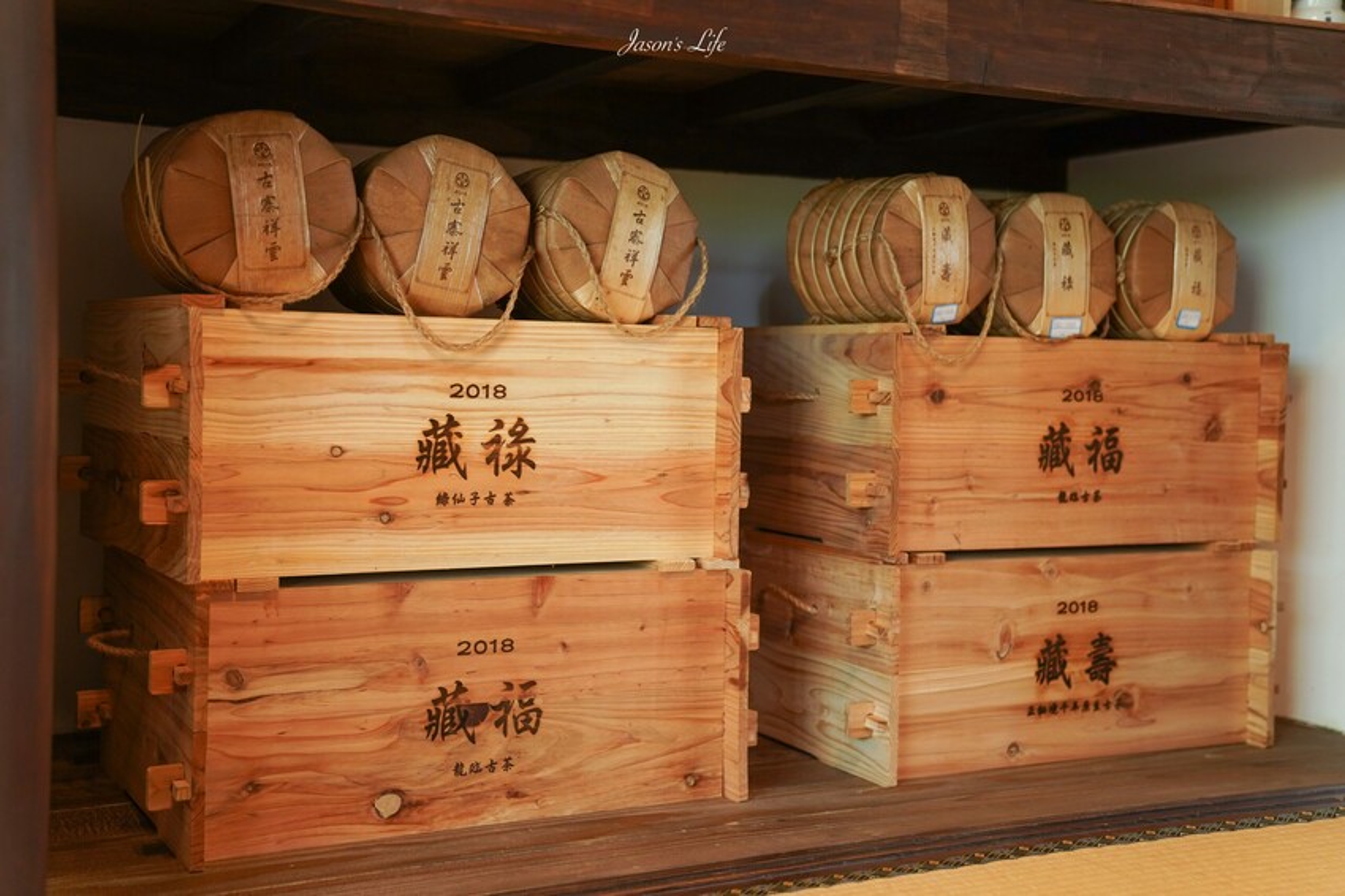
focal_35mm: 44
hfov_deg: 44.5
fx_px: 1643
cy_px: 448
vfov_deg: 30.5
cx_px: 672
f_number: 2.8
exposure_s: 1/50
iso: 640
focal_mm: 44
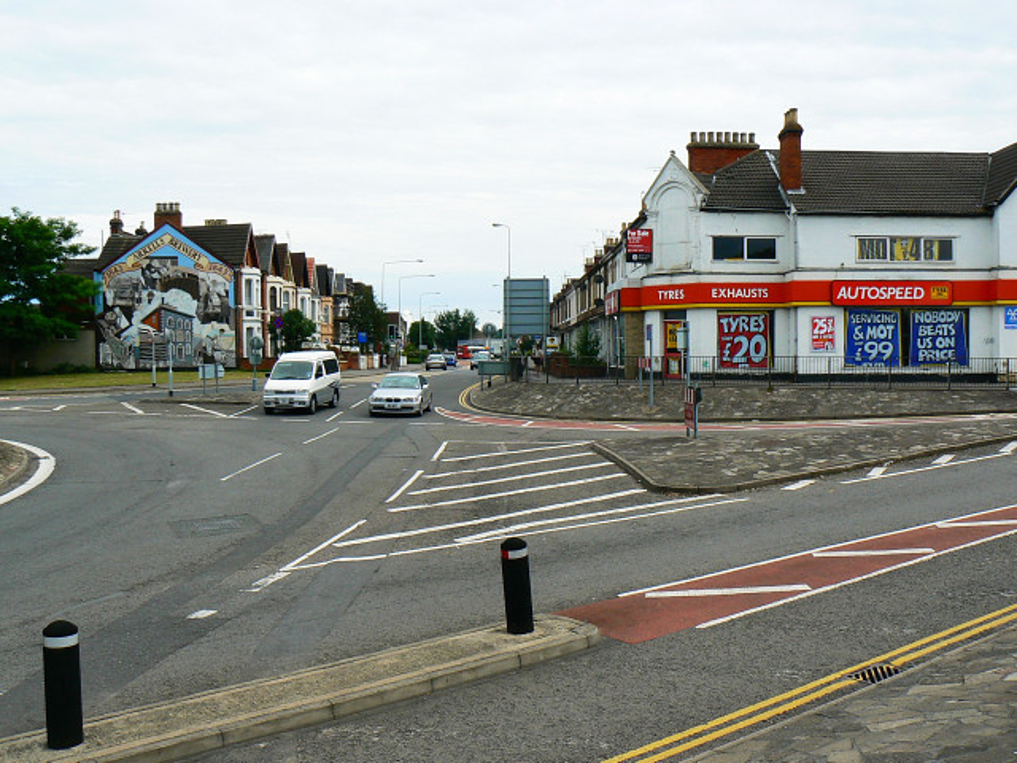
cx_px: 508
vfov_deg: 39.7
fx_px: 1058
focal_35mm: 36
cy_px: 382
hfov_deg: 51.4
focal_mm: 6
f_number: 5.6
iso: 80
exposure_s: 1/320
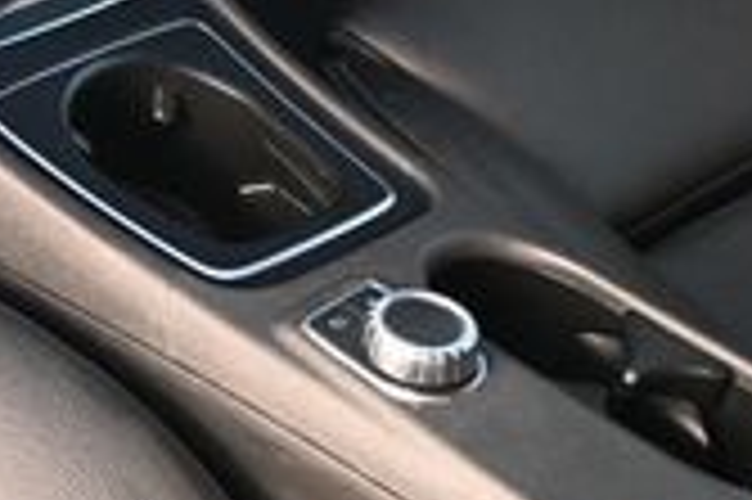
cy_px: -342
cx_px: -414
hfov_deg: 16.1
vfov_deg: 11.2
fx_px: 2400
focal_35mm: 115
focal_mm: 20
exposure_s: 1/125
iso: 900
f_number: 3.8
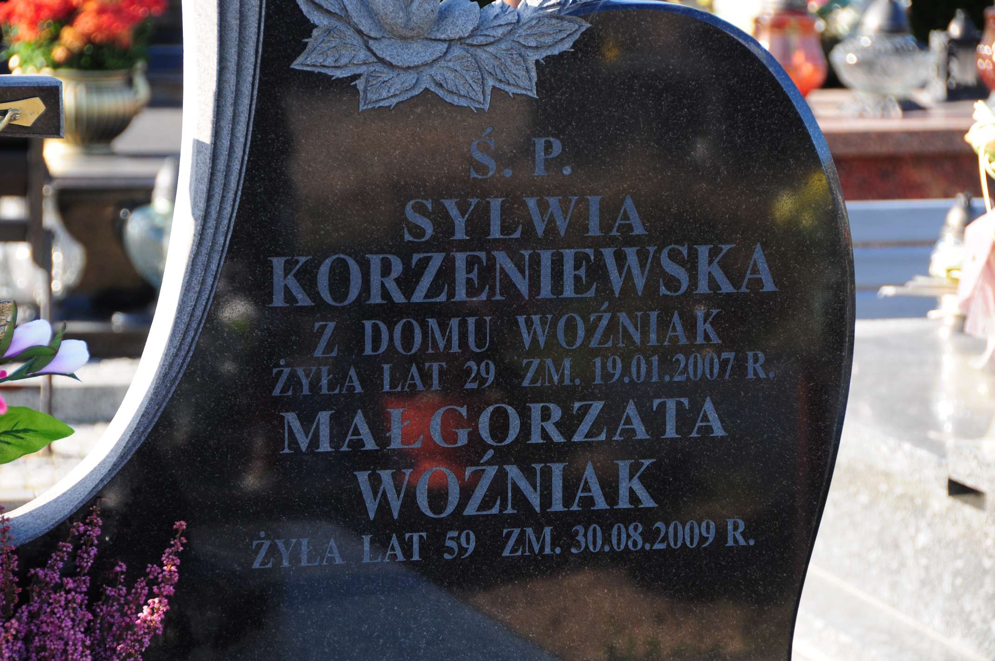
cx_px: 498
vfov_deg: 8.7
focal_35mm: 158
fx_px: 4348
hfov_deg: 13.1
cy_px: 330
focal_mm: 105
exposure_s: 1/250
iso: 320
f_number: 7.1
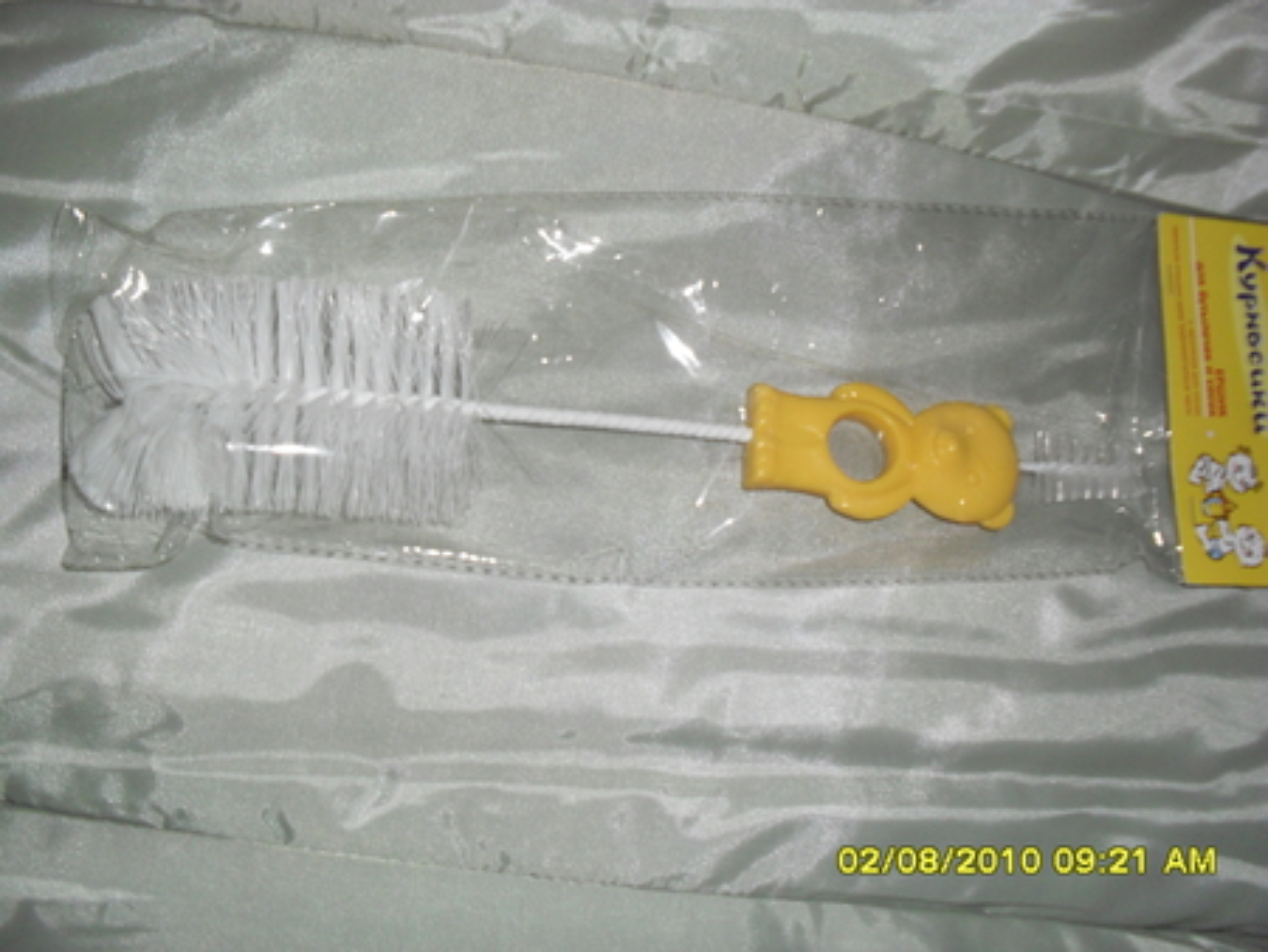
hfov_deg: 52.6
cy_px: 476
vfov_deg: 40.7
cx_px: 634
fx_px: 1283
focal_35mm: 35
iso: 200
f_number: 3.2
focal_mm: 6.3
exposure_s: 1/45
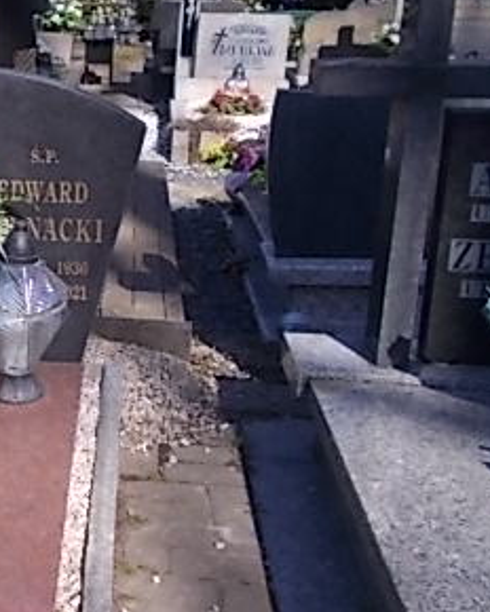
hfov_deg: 24.2
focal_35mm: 56
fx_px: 1015
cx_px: -122
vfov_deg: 33.5
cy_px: 245
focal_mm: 4.6
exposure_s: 1/100
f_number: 8
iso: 80
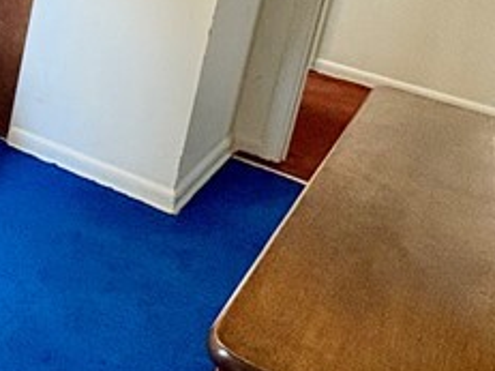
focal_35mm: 62
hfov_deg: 24.1
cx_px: -259
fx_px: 886
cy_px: -84
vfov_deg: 21.8
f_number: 2.2
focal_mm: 2.22
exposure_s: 1/60
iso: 200
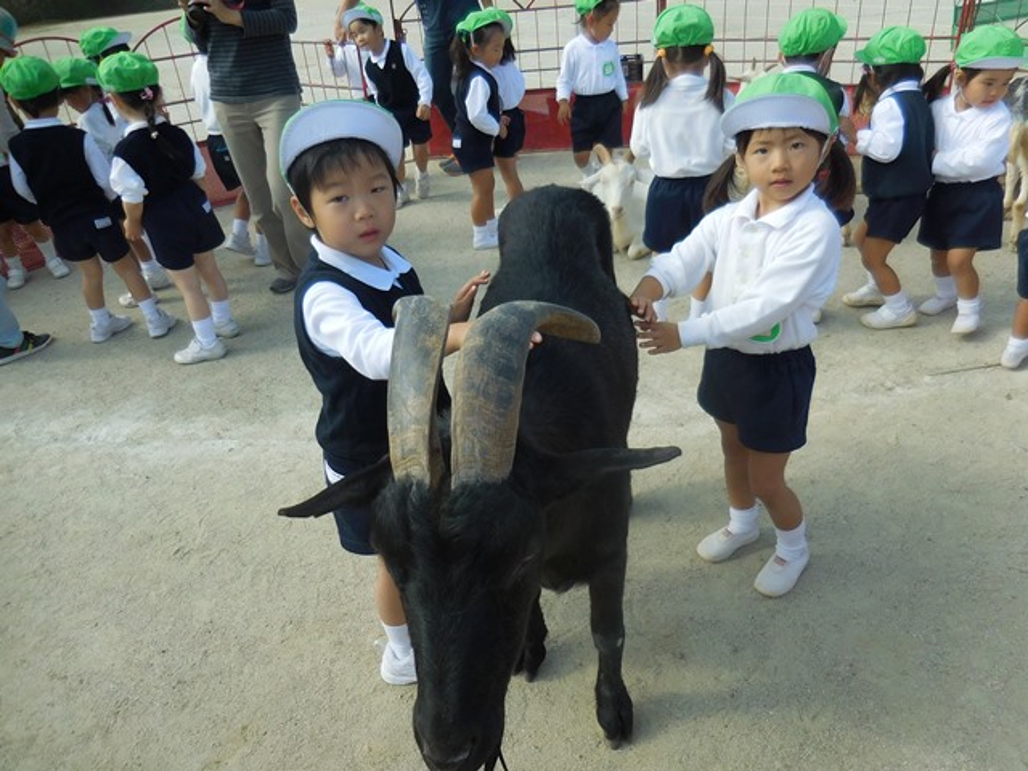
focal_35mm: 25
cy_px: 386
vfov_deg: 54.9
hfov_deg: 69.4
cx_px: 514
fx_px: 742
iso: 125
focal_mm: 4.5
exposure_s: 1/800
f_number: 3.3
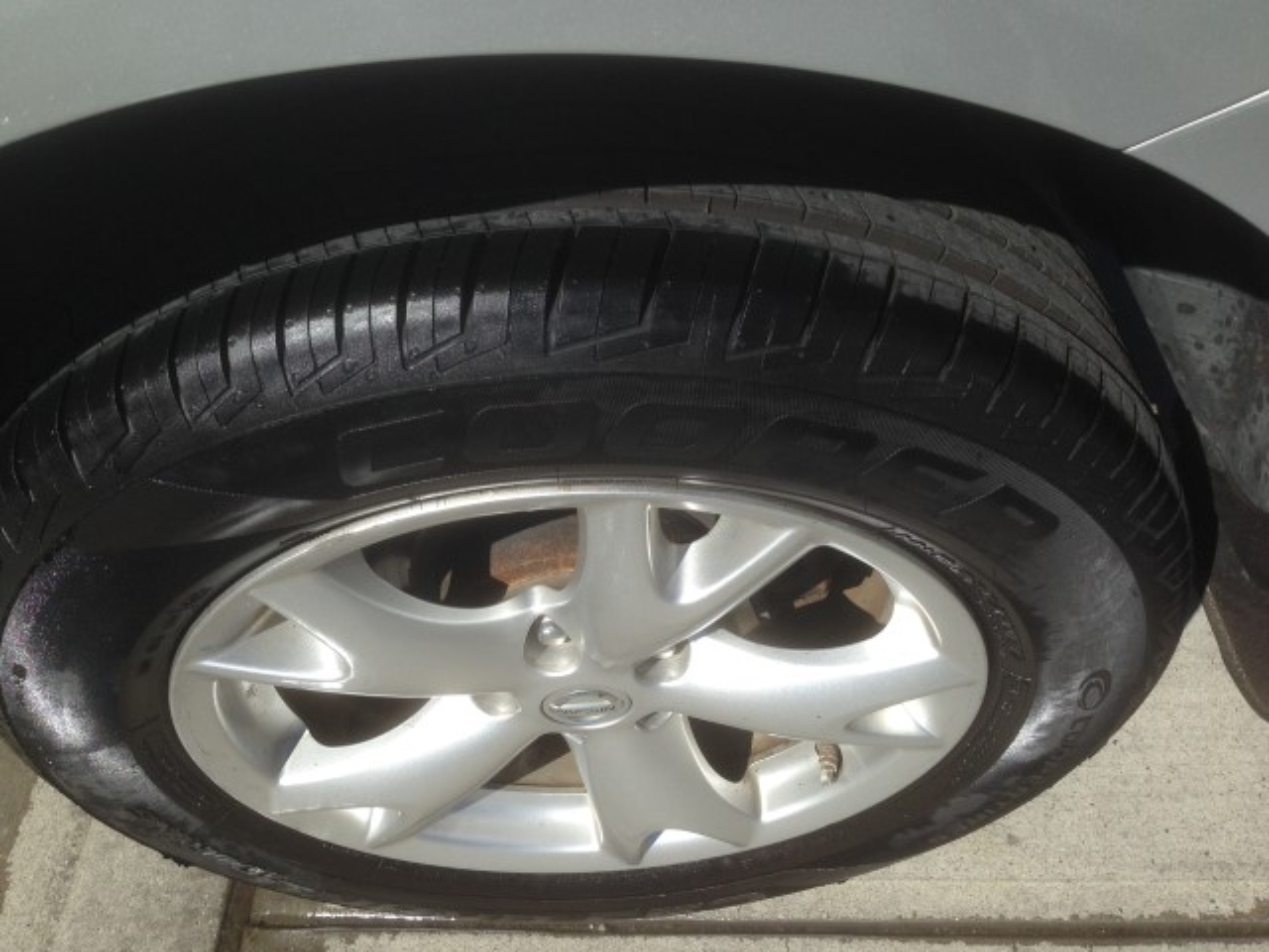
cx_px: 634
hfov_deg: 55.4
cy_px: 476
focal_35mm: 33
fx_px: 1210
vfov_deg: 42.9
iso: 50
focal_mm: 4.12
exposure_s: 1/1355
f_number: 2.4
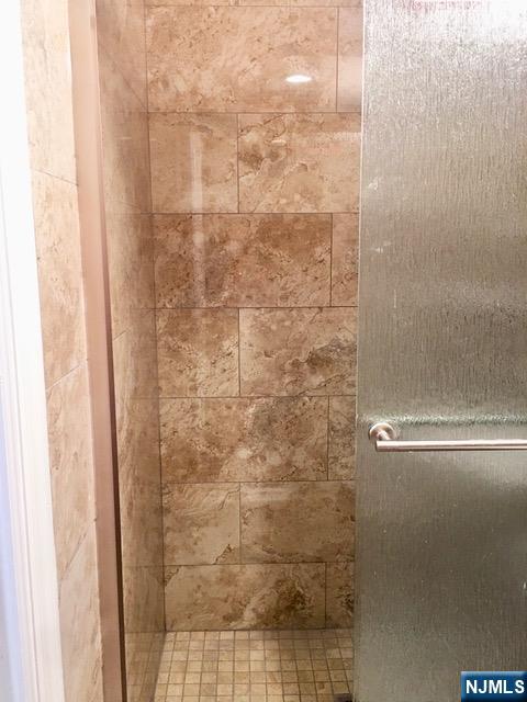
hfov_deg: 48.2
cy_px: 351
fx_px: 589
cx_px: 264
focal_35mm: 29
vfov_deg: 61.7
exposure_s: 1/15
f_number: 2.2
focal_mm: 4.15
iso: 40
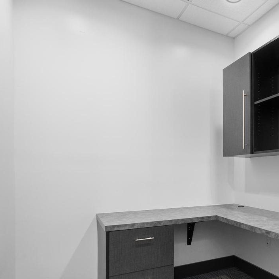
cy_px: 174
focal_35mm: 27
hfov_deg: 54.9
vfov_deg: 58.3
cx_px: 223
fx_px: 247
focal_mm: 15.6
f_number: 9
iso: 1600
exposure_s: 1/2
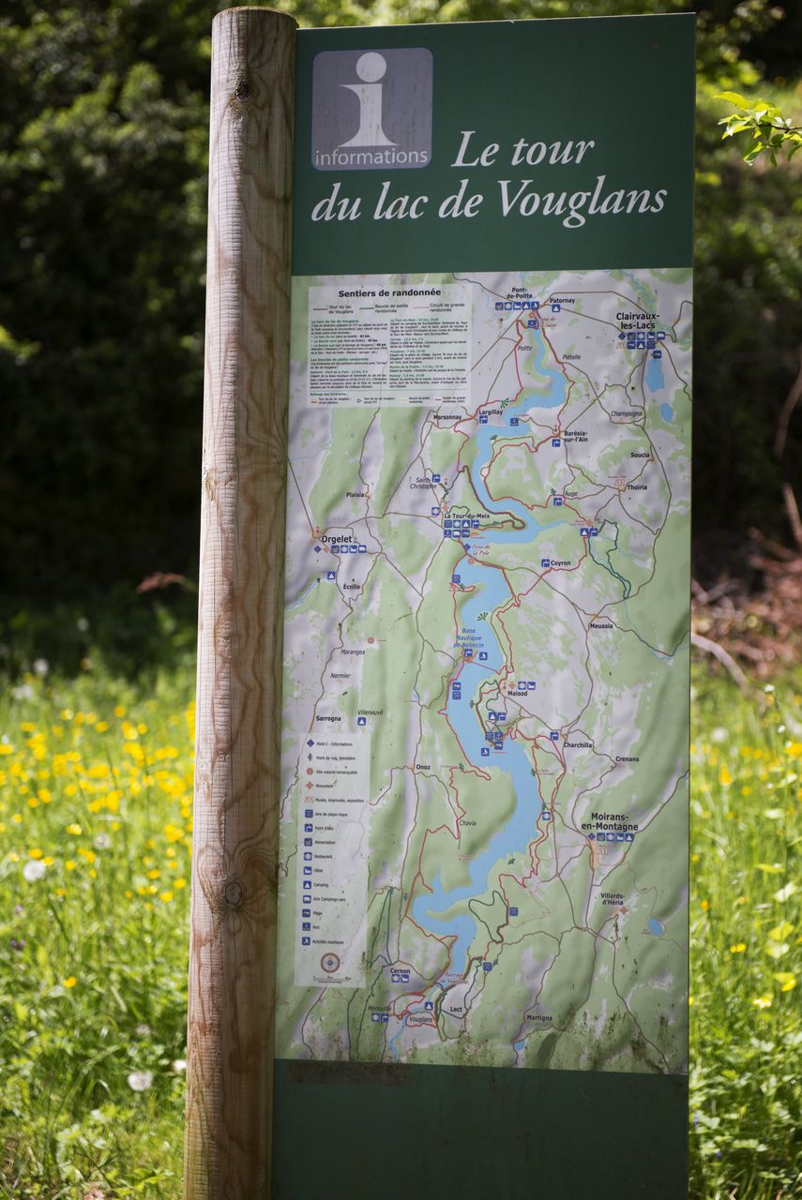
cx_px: 401
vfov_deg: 28.8
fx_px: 2336
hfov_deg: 19.5
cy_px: 600
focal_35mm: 70
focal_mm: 70
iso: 160
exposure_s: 1/1000
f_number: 2.8
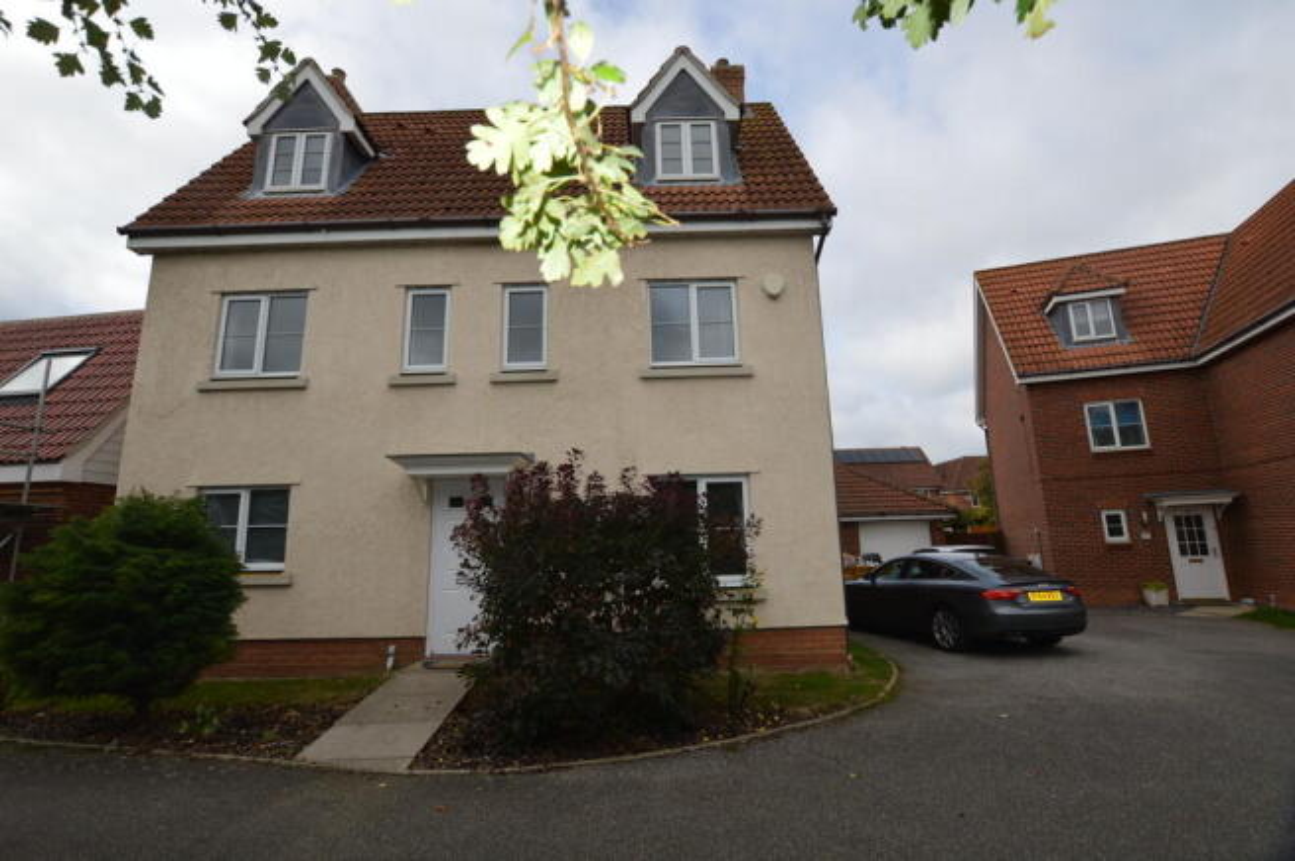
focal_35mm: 15
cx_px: 648
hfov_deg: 100.4
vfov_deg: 77.2
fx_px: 539
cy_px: 430
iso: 100
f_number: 8
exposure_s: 1/200
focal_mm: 10
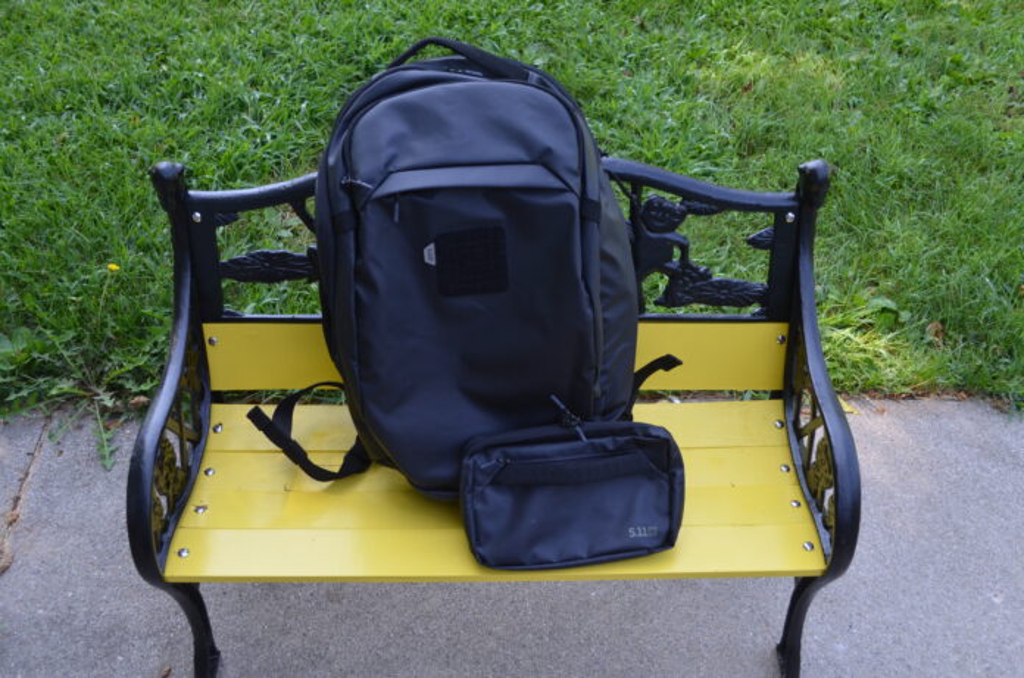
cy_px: 339
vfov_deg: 36.7
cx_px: 512
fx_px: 1022
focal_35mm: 36
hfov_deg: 53.2
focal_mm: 24
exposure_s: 1/125
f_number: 5.6
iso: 320
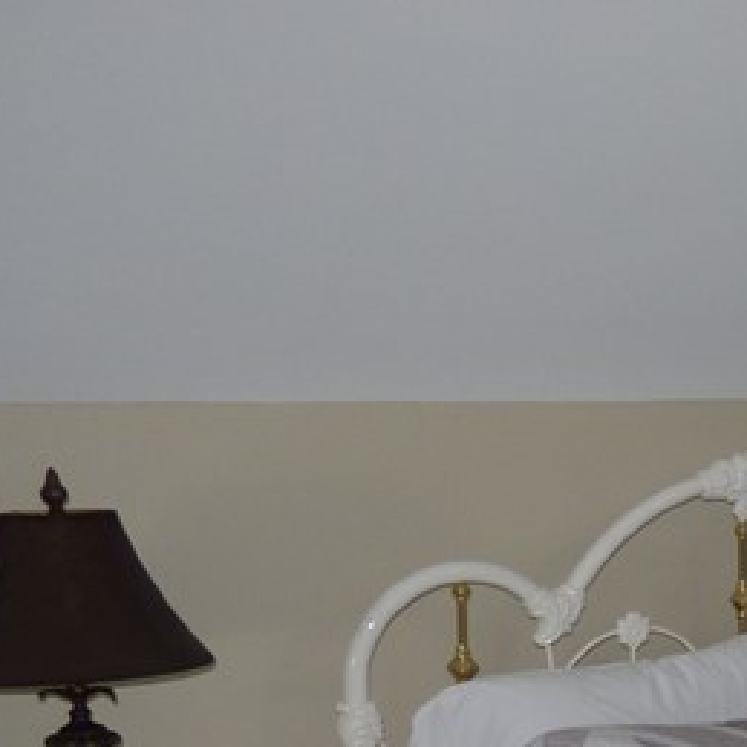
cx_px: 1298
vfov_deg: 23.5
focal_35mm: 70
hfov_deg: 19.3
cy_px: 770
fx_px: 1709
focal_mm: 3.58
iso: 100
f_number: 2.8
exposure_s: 1/60
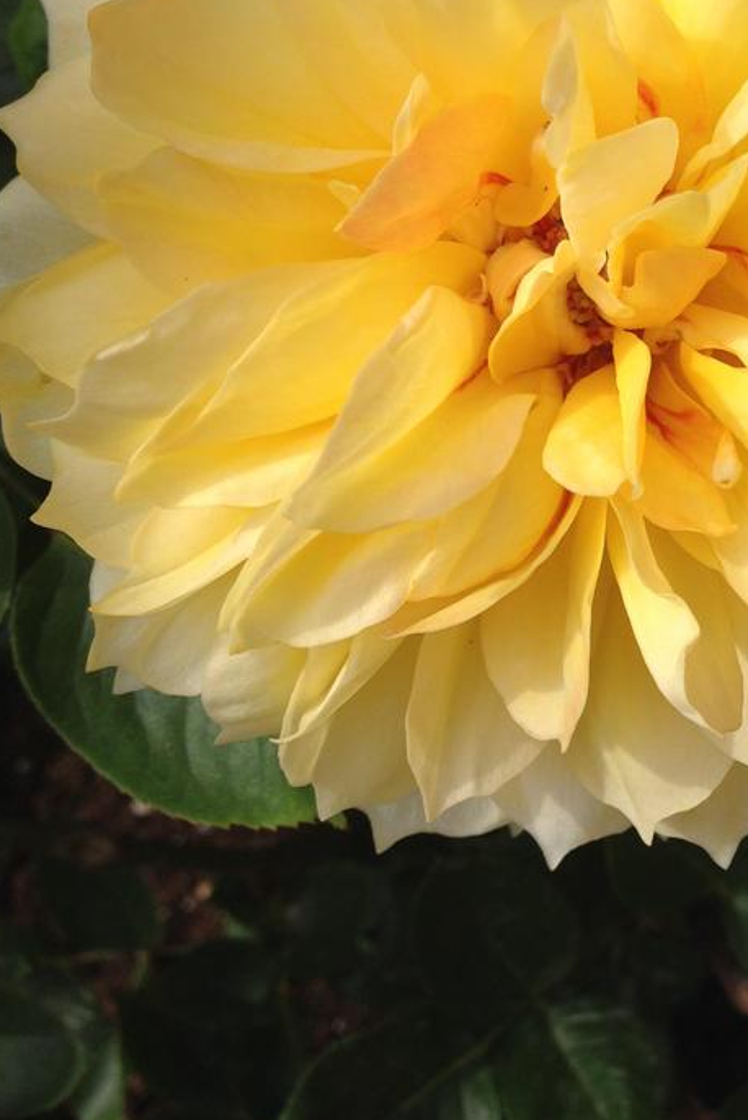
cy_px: 436
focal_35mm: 50
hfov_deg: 26.6
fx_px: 1557
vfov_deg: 39.4
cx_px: 578
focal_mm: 4.12
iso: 50
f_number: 2.4
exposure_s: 1/1808
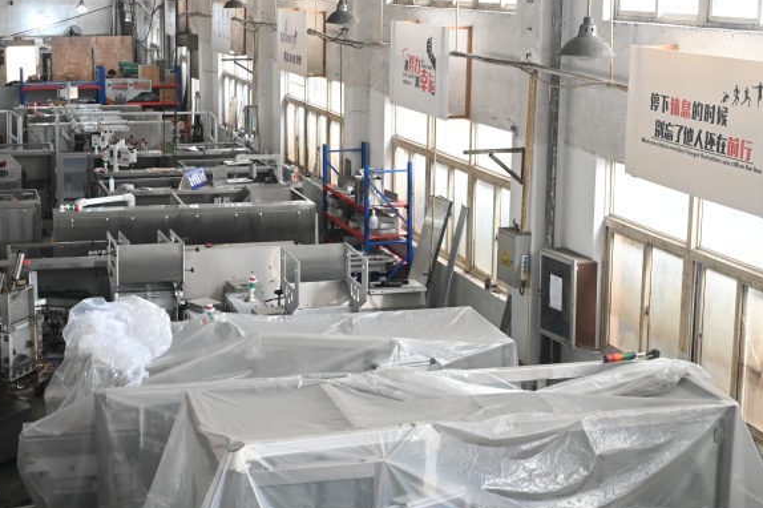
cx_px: 300
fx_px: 1229
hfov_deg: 34.4
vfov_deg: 23.3
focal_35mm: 58
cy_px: 191
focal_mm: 37
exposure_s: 1/40
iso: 3200
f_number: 8
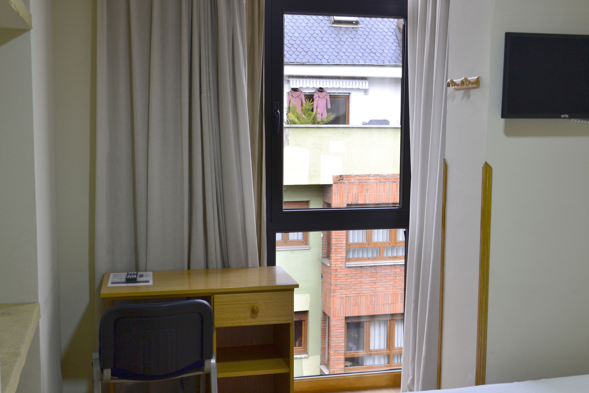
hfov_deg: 46.4
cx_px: 294
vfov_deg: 31.9
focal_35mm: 42
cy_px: 196
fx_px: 687
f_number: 6.3
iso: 450
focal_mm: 28
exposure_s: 1/15
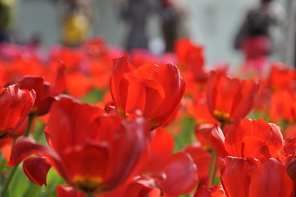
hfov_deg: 13.1
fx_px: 1294
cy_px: 98
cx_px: 148
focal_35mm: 158
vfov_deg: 8.7
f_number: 8
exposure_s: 1/320
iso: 200
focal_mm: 105
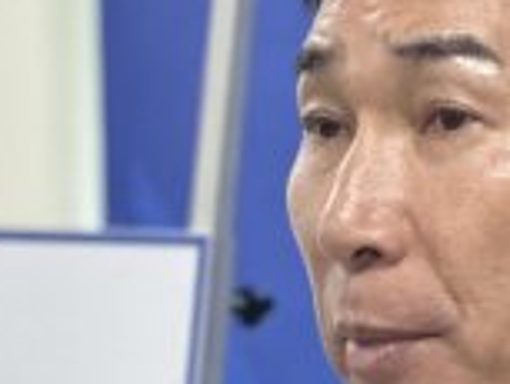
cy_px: 644
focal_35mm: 403
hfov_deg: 4.9
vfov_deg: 3.7
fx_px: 5942
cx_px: -157
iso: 250
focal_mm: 9
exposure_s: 1/99
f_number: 2.8
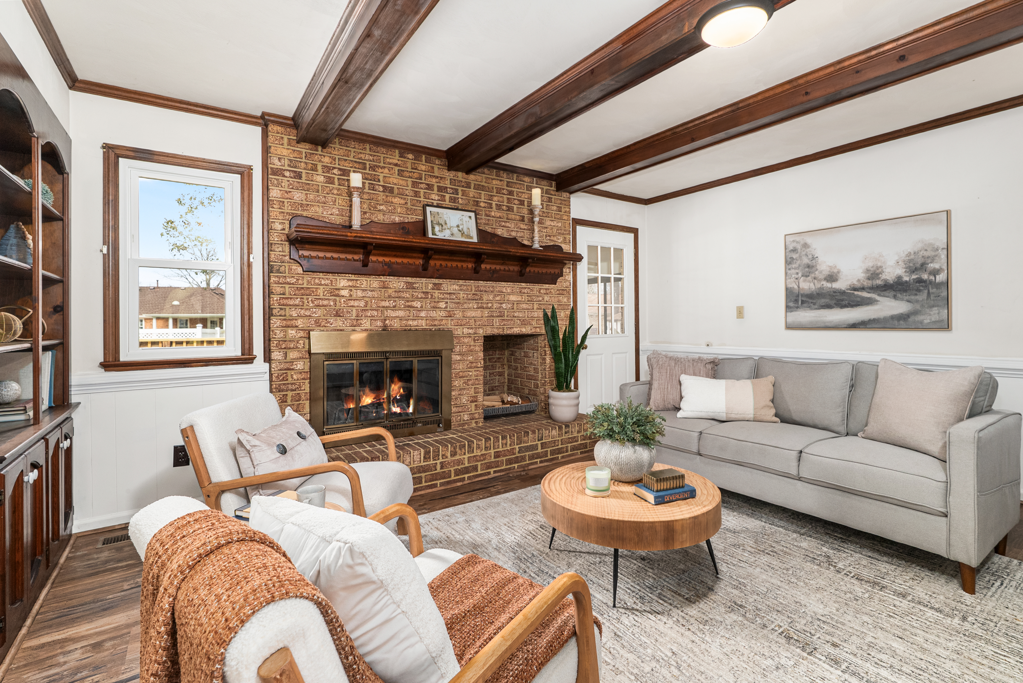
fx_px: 455
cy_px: 342
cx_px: 512
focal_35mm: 16
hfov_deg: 96.7
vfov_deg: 73.8
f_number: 7.1
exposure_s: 1.3
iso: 400
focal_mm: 16
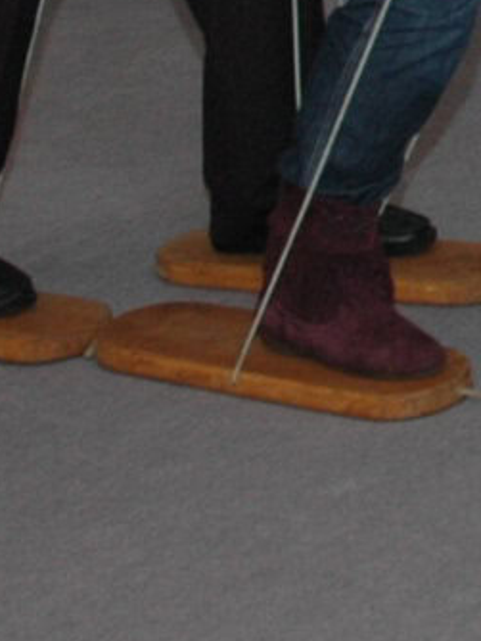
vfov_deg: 9.1
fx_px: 3830
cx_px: 1171
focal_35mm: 207
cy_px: -488
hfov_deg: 6.8
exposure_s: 1/60
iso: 400
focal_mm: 24
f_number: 4.8
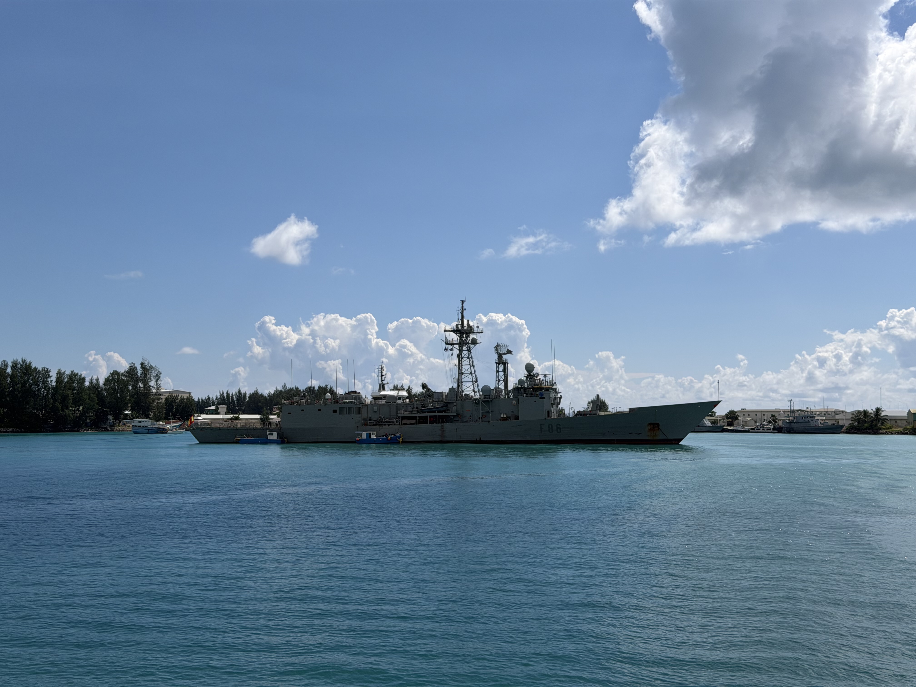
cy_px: 344
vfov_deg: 30.3
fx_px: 1270
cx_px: 458
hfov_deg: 39.7
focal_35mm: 48
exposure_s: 1/13333
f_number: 1.78
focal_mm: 6.76
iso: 80
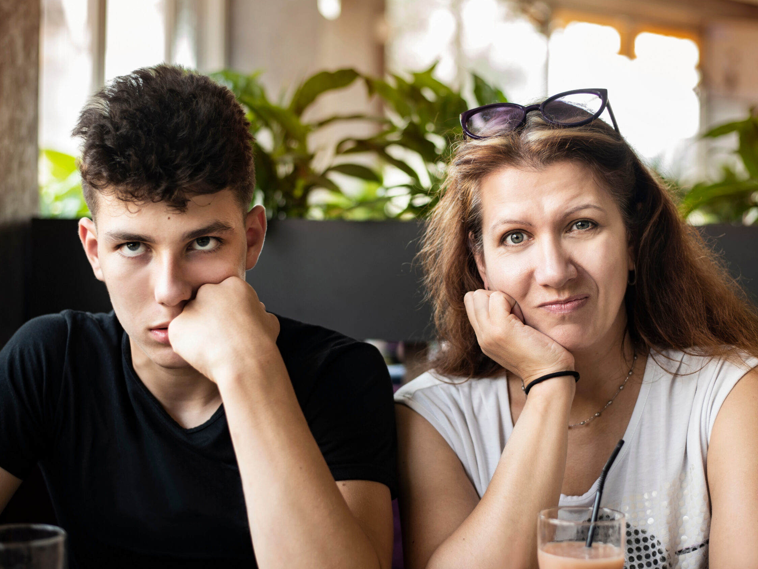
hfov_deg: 34.9
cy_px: 288
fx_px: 1204
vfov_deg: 26.6
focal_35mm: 55
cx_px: 373
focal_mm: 50
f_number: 2.5
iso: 160
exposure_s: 1/80
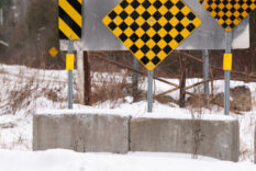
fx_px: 1602
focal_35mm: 225
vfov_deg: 6.1
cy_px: 60
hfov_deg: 9.1
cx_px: 56
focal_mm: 125
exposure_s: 1/500
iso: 100
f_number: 4.5
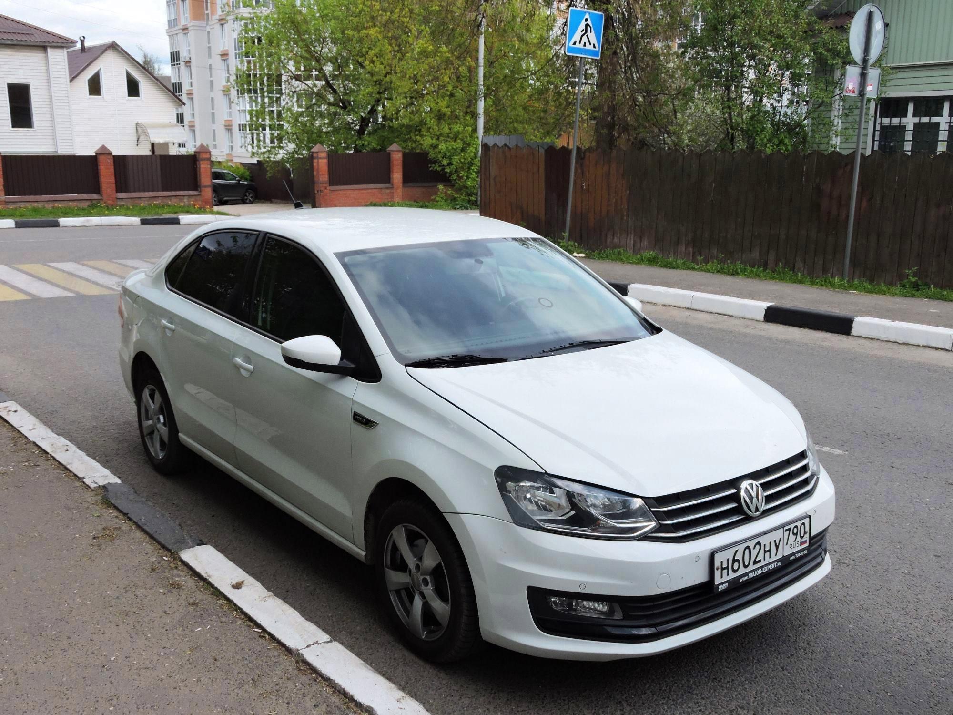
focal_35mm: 33
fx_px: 909
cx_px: 476
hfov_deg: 55.4
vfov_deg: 42.9
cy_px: 358
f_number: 3.6
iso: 100
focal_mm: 5.9
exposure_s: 1/500
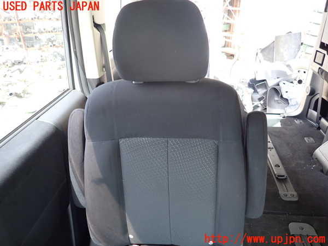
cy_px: 123
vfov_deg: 54.9
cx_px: 164
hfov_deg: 69.4
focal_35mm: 25
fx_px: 237
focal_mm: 4.5
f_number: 2
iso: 200
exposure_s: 1/50
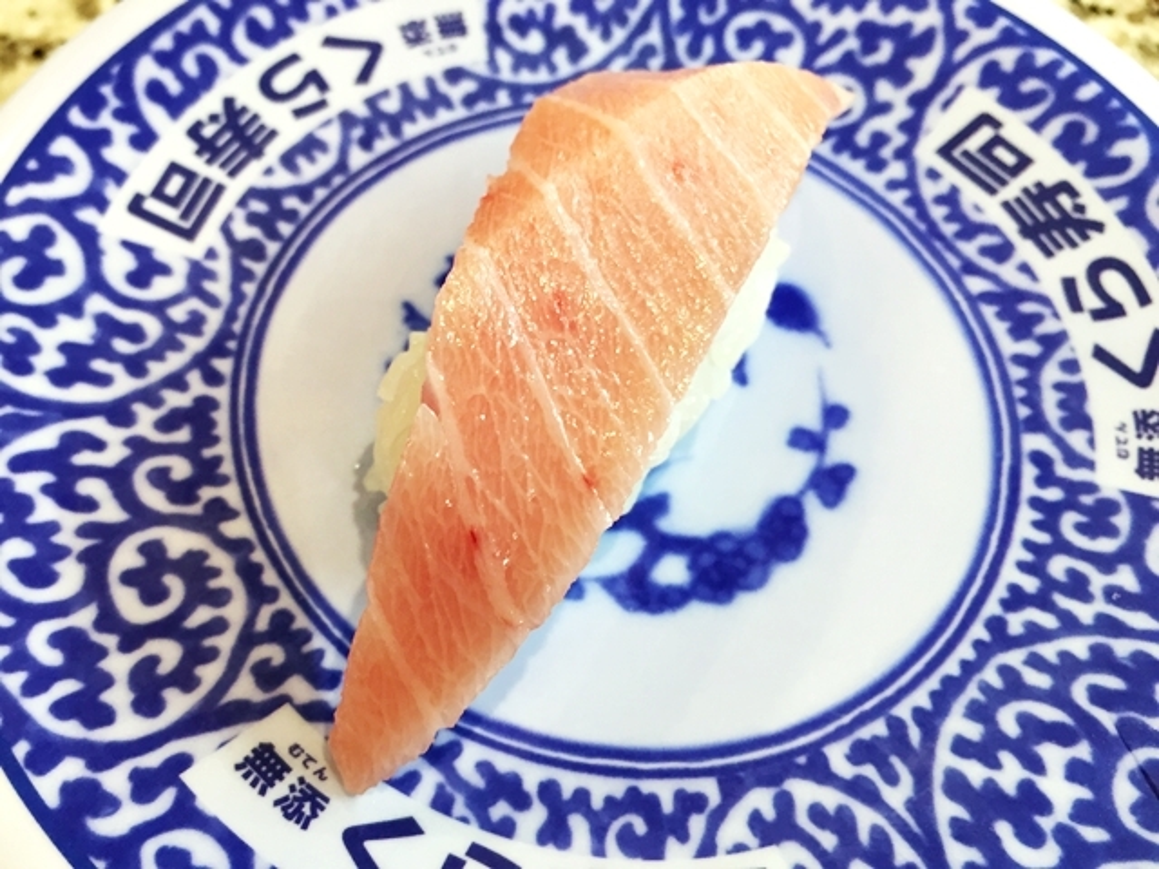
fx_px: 971
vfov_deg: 48.2
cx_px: 580
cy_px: 434
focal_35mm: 29
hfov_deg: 61.7
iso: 32
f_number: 2.2
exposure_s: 1/33
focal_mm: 4.15
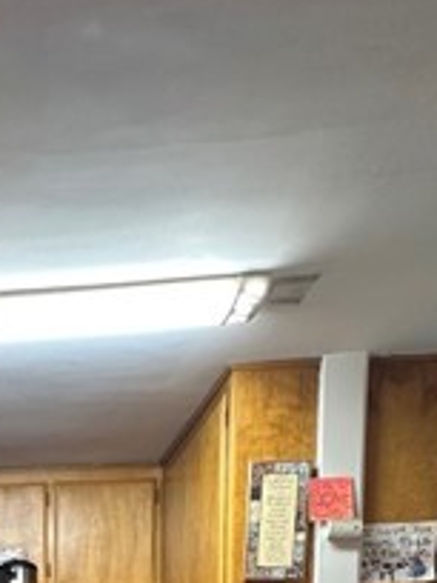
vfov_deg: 31.5
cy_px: 783
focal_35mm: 44
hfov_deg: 29.6
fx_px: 741
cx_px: -43
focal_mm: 2.22
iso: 200
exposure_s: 1/60
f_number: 2.2
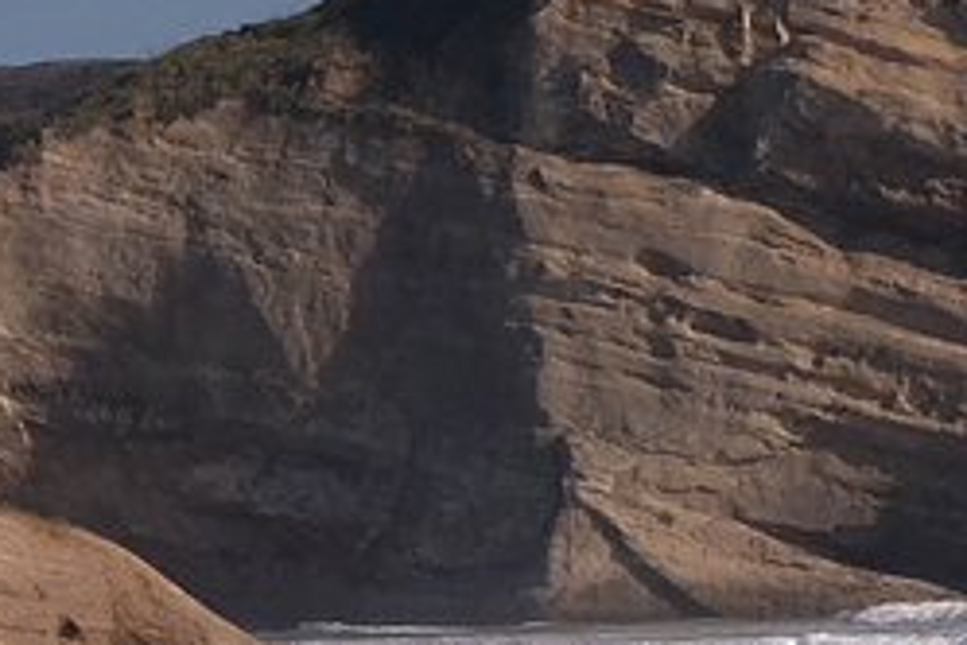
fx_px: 14316
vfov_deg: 2.6
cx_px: 1717
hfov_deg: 3.8
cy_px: 725
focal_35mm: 533
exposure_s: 1/500
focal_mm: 55
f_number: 11
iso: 800
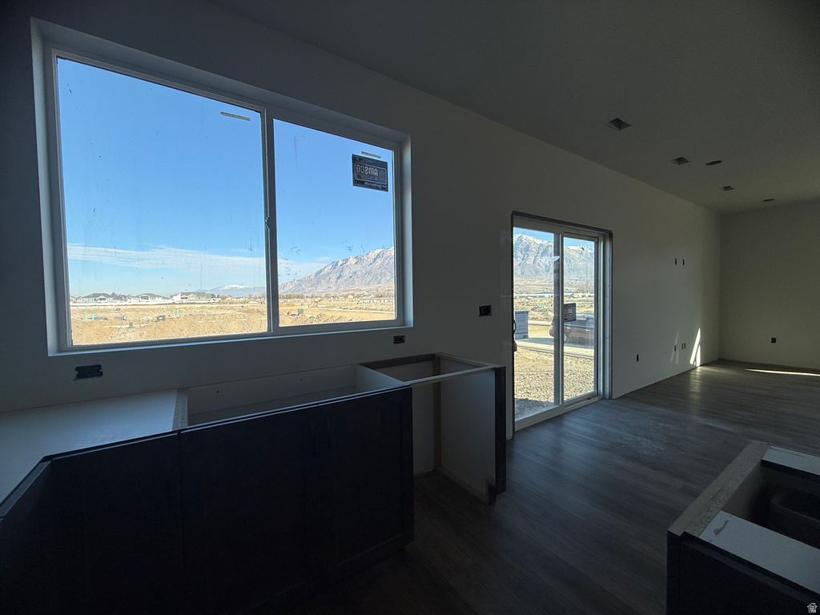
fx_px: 332
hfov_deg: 102.1
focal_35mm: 14
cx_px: 410
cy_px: 308
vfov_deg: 85.7
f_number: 2.2
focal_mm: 2.22
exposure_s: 1/549
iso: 50
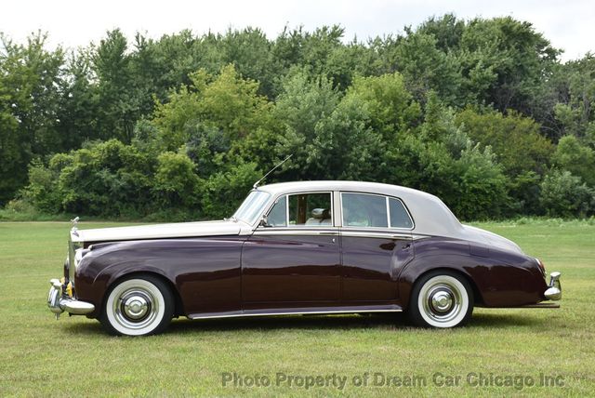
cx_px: 298
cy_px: 199
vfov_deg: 19.0
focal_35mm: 72
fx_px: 1191
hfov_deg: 28.0
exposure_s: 1/500
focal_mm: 48
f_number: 8
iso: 400
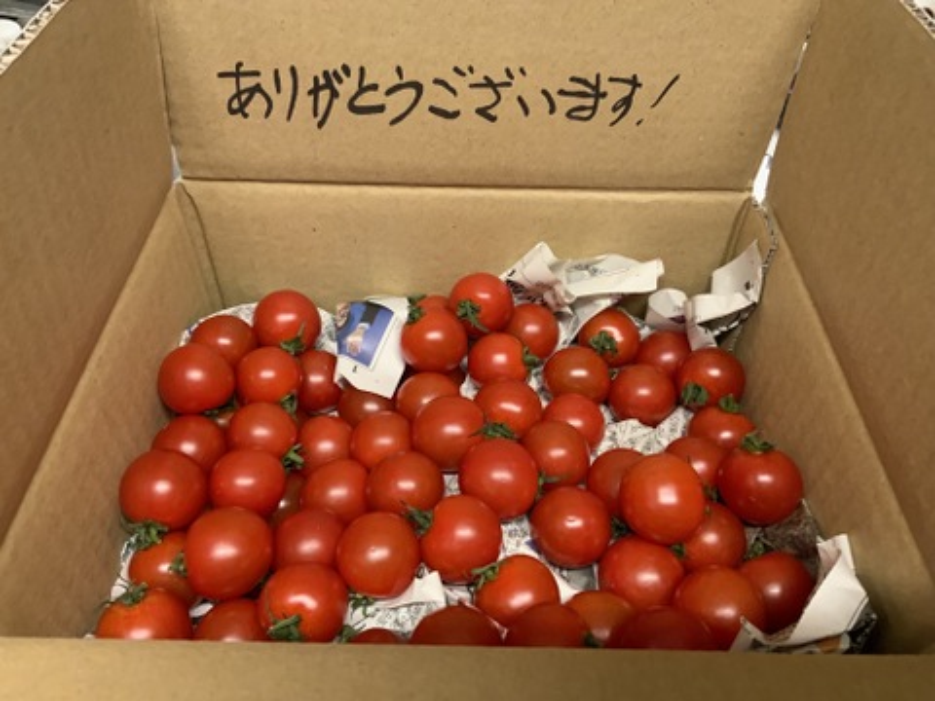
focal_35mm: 29
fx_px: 783
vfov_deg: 48.2
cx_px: 468
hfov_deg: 61.7
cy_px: 350
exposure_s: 1/50
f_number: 1.8
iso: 200
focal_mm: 3
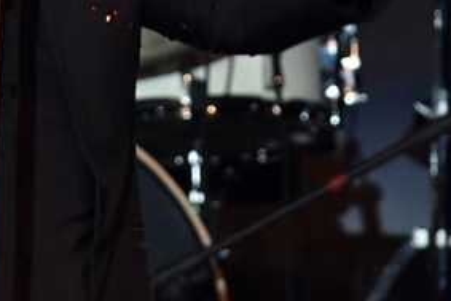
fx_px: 12969
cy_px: -160
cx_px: 62
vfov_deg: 1.3
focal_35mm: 1035
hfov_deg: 2.0
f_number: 5.6
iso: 1600
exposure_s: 1/160
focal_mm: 195
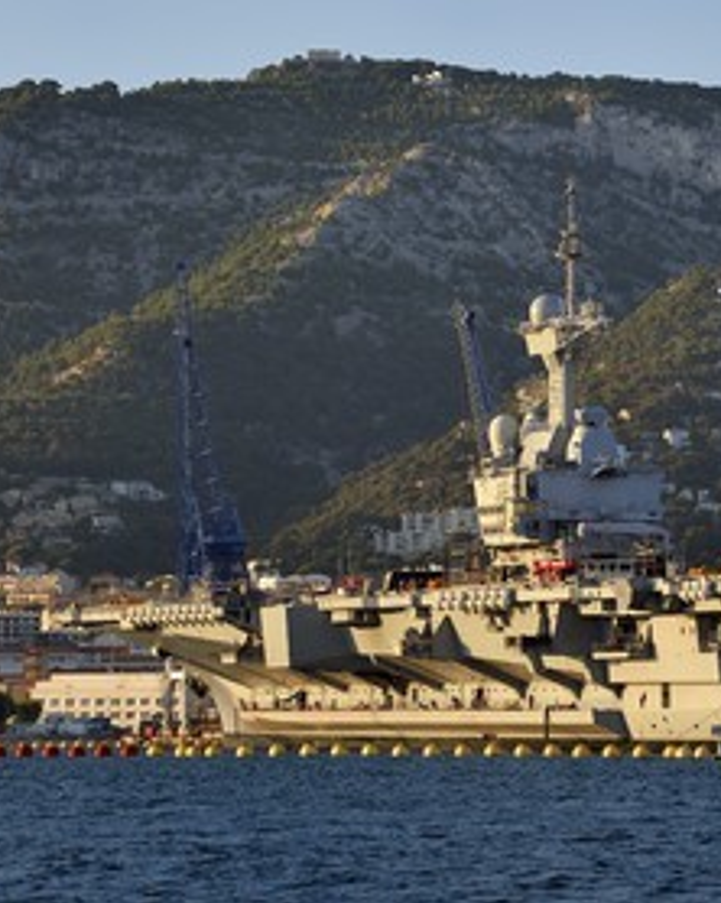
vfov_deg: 9.1
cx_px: 607
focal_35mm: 213
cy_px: 452
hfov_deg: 7.2
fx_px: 5688
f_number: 7.1
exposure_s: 1/400
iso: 200
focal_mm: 150
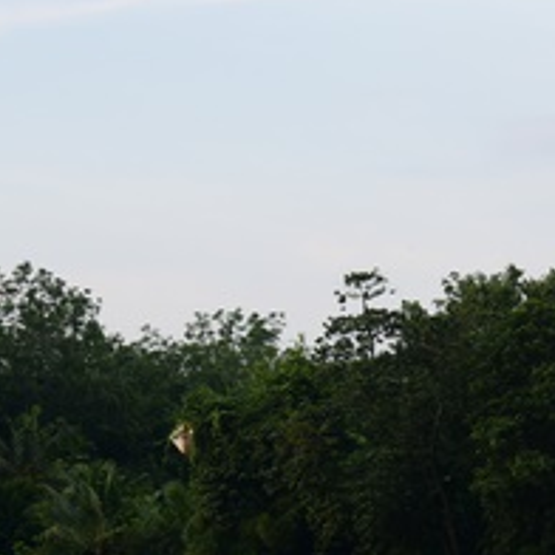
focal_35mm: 135
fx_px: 2449
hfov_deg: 12.4
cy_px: 493
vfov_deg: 12.8
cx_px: 799
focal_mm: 48
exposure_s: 1/320
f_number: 4
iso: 320
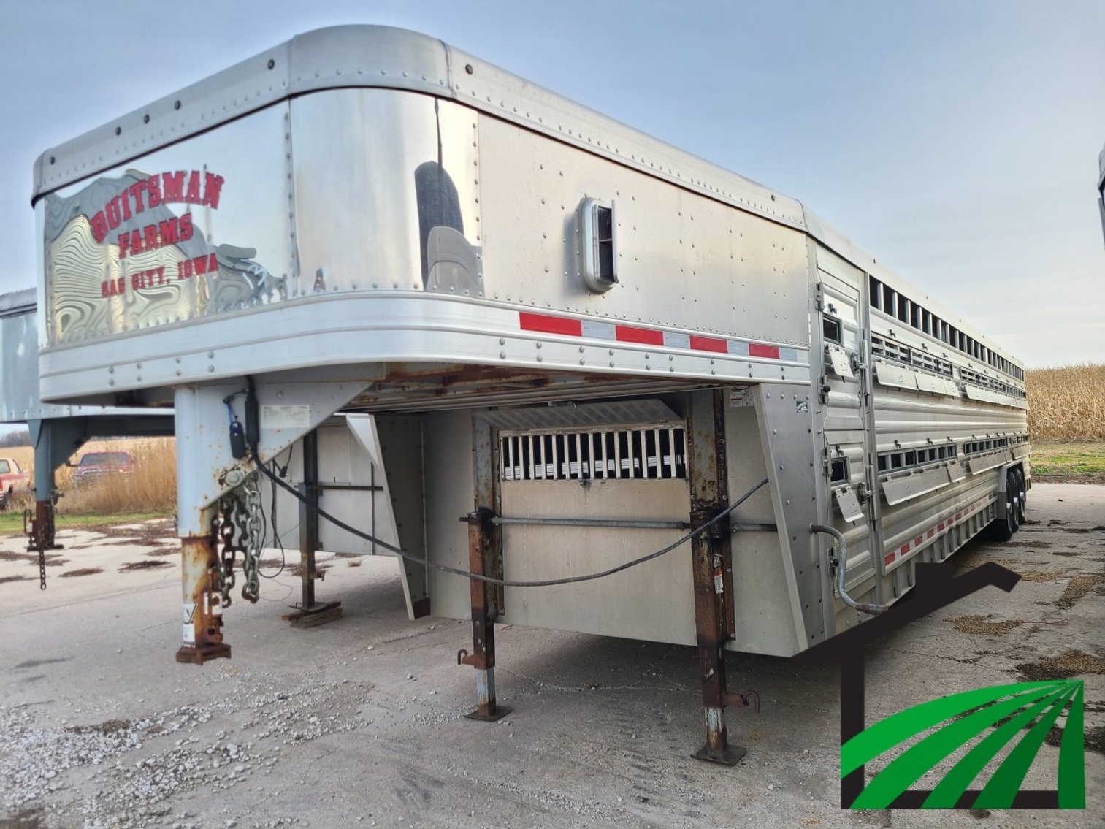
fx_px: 830
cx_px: 552
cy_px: 414
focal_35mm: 26
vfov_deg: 53.1
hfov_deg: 67.3
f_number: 1.8
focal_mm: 5.4
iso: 40
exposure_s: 1/306
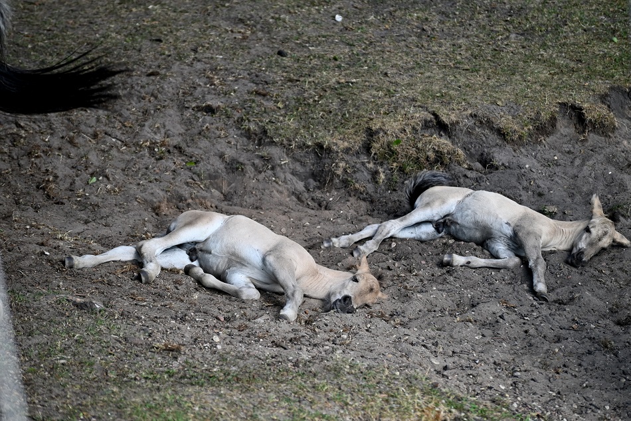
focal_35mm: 180
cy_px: 210
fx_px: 3156
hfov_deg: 11.4
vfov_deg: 7.6
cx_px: 316
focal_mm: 180
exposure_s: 1/500
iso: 450
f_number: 5
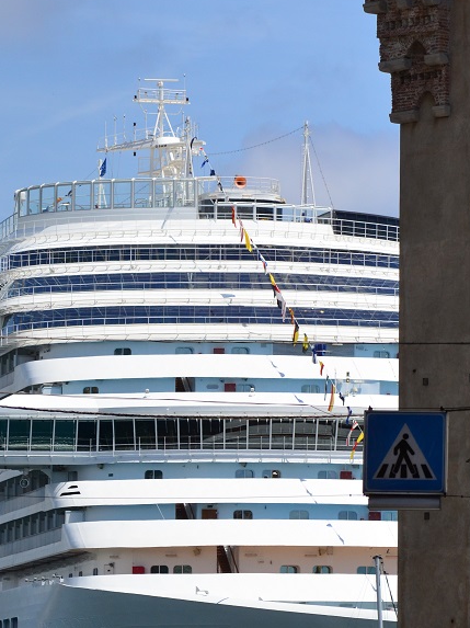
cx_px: 143
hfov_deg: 6.0
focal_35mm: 246
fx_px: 4458
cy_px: 233
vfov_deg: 8.1
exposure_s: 1/8000
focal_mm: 98
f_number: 4.5
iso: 560
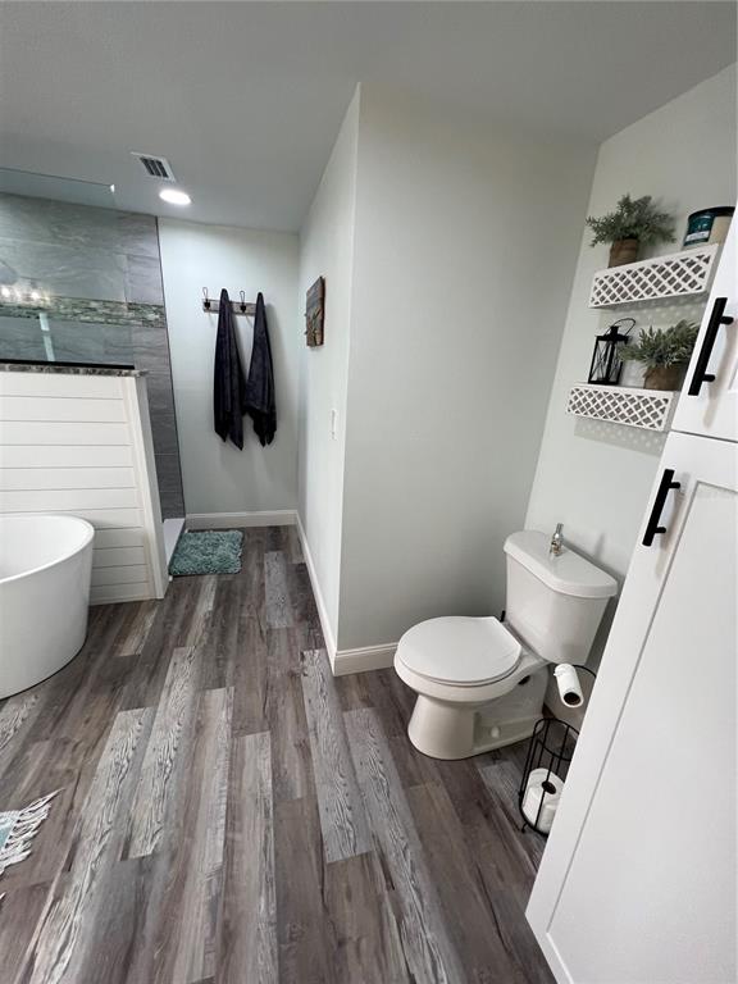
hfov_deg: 89.9
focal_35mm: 13
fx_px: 370
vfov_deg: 106.2
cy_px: 492
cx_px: 369
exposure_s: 1/120
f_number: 1.8
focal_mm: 1.57
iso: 100
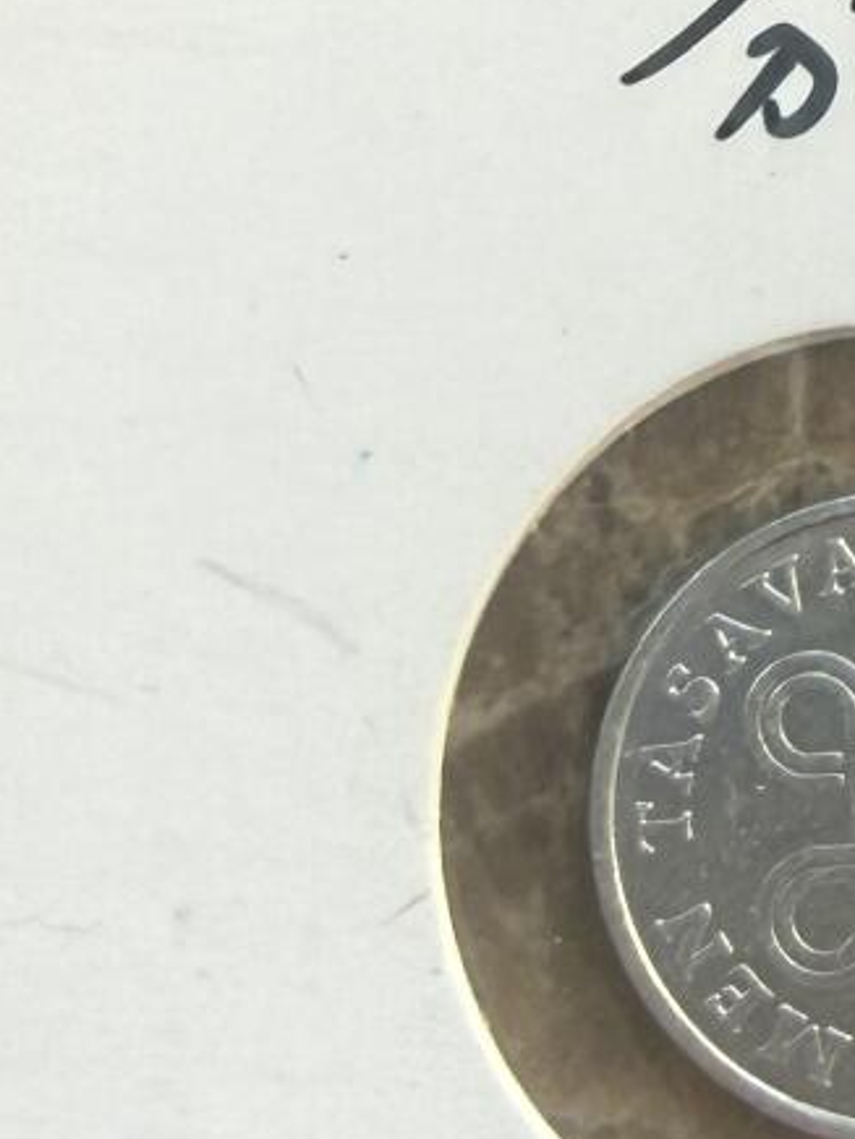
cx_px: 779
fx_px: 3260
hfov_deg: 14.8
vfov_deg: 19.8
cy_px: 371
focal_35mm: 99
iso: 40
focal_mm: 2.22
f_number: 2.2
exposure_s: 1/140
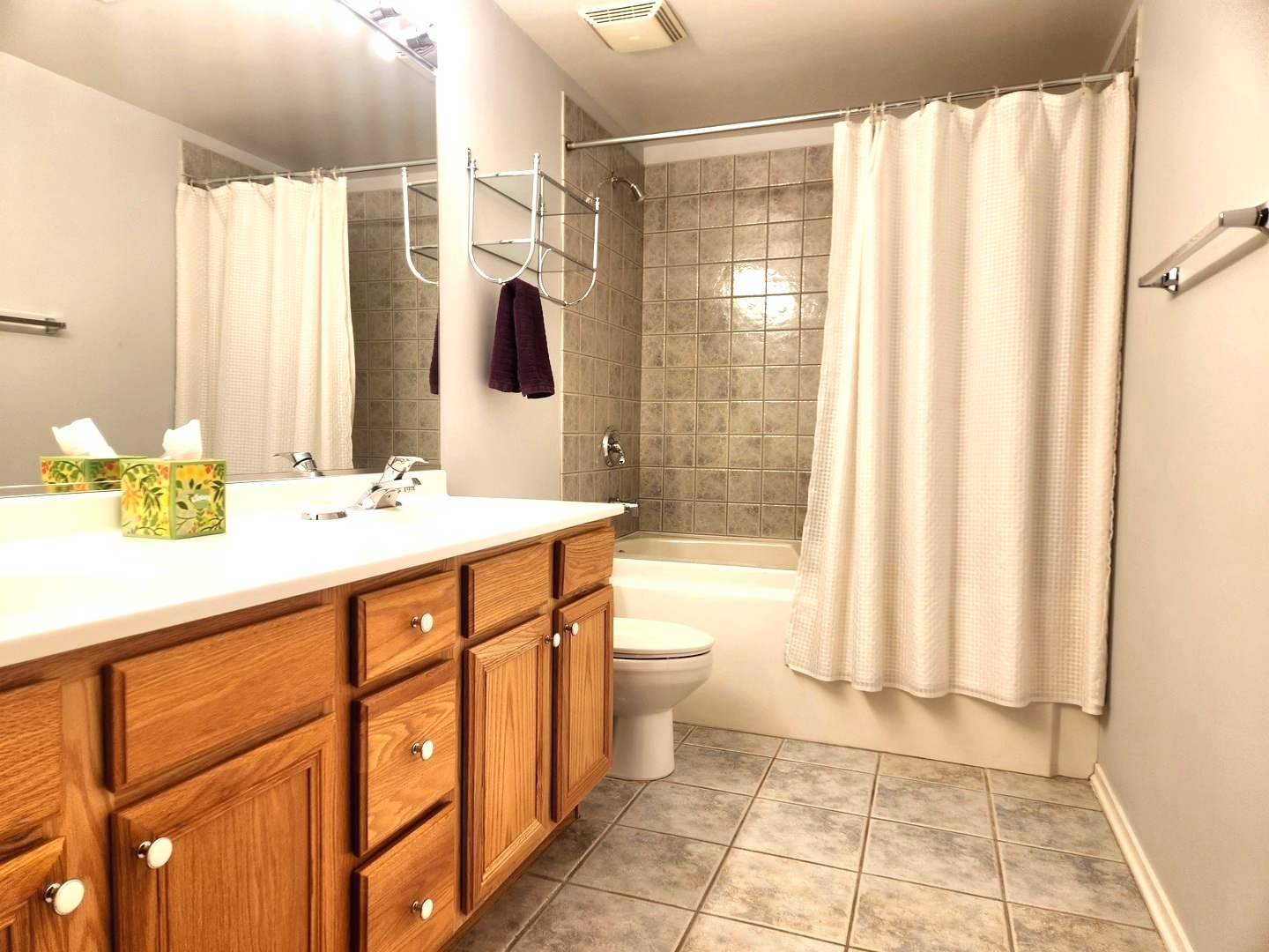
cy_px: 476
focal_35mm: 23
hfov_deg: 73.9
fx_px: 843
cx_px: 634
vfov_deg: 58.9
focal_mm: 5.4
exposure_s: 1/120
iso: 64
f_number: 1.8
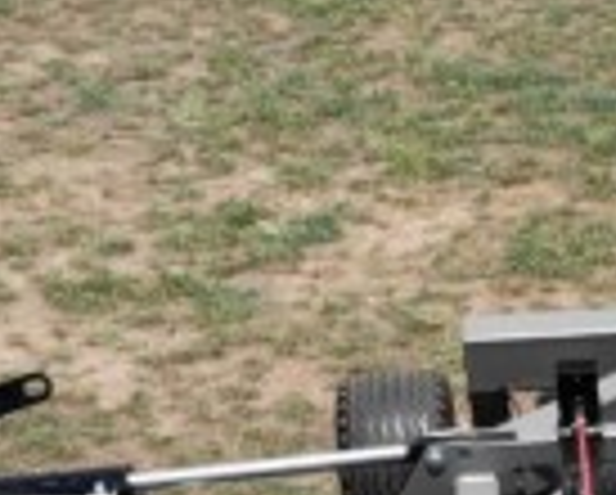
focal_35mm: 175
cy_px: 702
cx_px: 982
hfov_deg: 10.5
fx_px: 3195
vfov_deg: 8.7
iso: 100
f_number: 2.8
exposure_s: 1/1314
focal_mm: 4.5
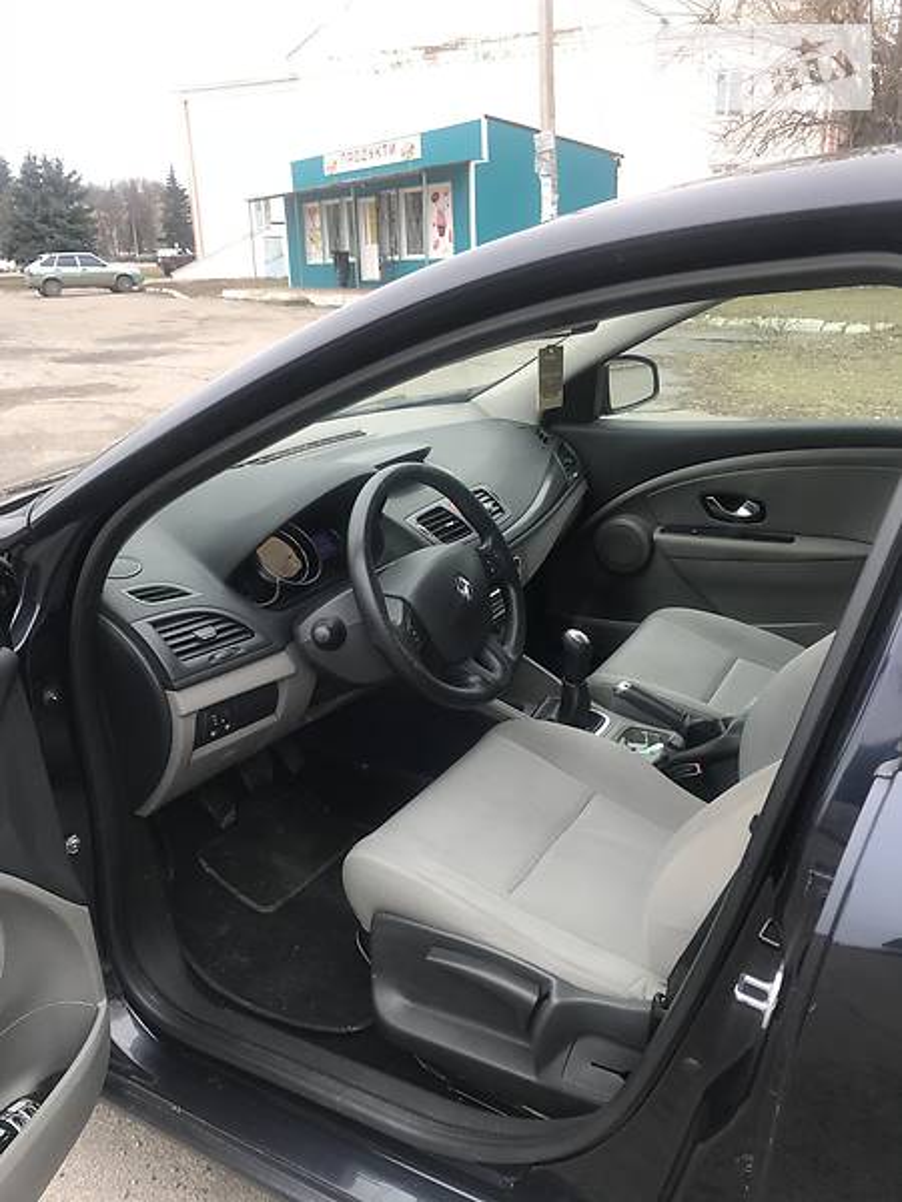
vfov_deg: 63.4
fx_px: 973
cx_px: 451
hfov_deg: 49.7
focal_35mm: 28
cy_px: 601
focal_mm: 4
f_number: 1.8
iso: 20
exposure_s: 1/128
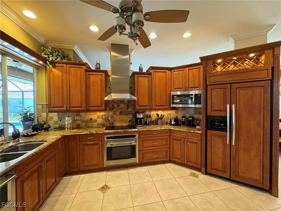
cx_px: 140
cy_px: 106
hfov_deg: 102.1
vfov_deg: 85.7
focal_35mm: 14
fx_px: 114
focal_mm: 2.22
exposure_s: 1/60
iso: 400
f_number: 2.2
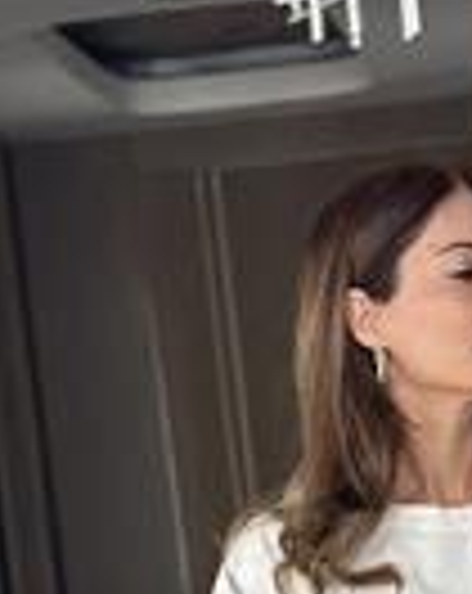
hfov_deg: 8.5
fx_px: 3154
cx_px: 490
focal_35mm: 180
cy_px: 1053
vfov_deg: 10.2
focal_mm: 6.86
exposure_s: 1/60
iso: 200
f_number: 1.78
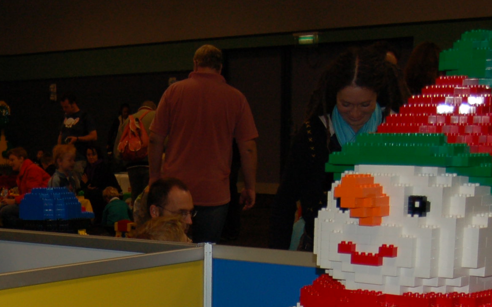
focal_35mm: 87
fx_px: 1166
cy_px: 405
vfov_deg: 14.4
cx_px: 71
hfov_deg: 23.3
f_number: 3.8
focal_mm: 22
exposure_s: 1/60
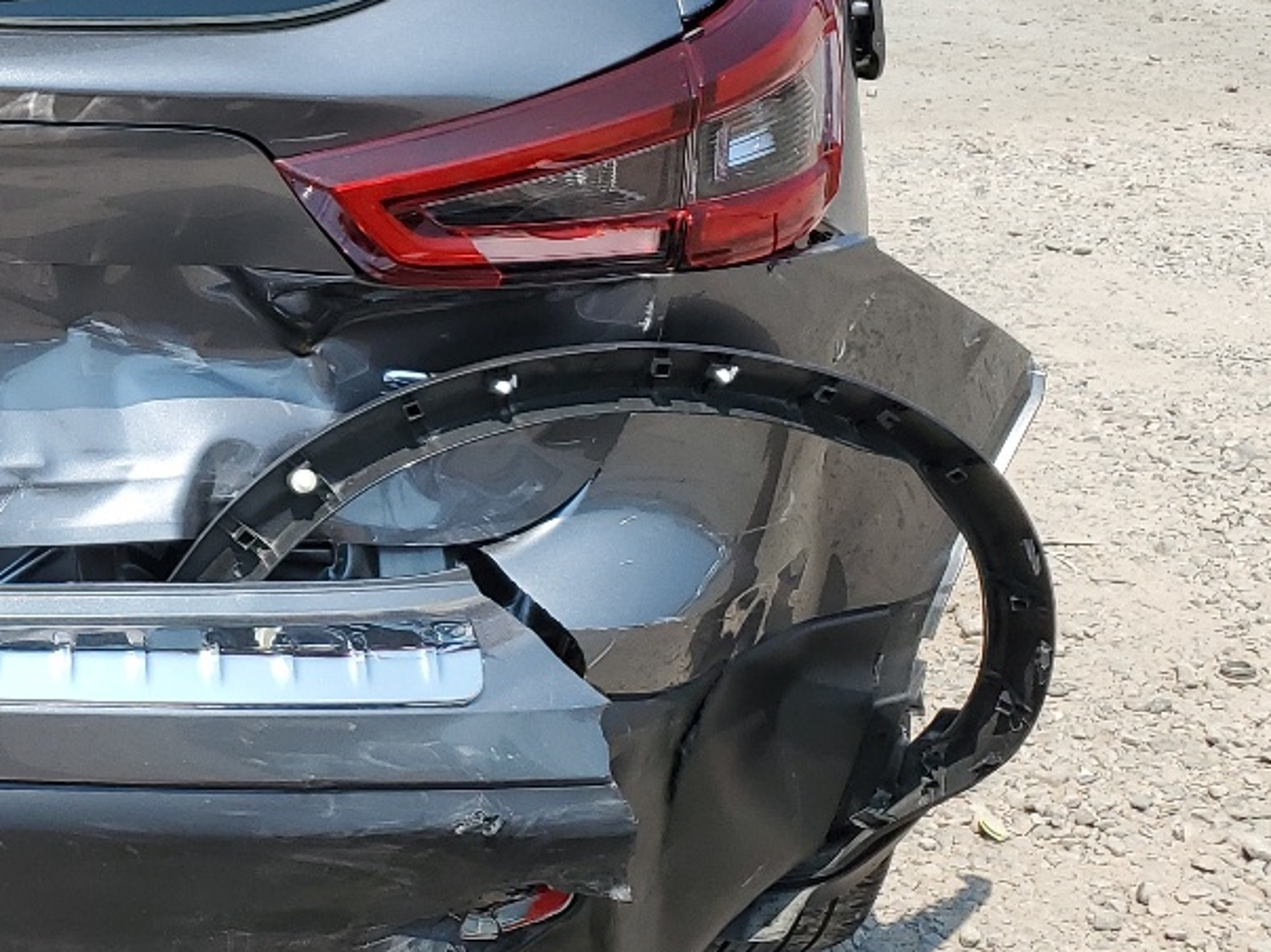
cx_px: -139
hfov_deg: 26.0
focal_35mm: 69
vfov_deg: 21.2
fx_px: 2533
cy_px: 257
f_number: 1.5
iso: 50
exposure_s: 1/2500
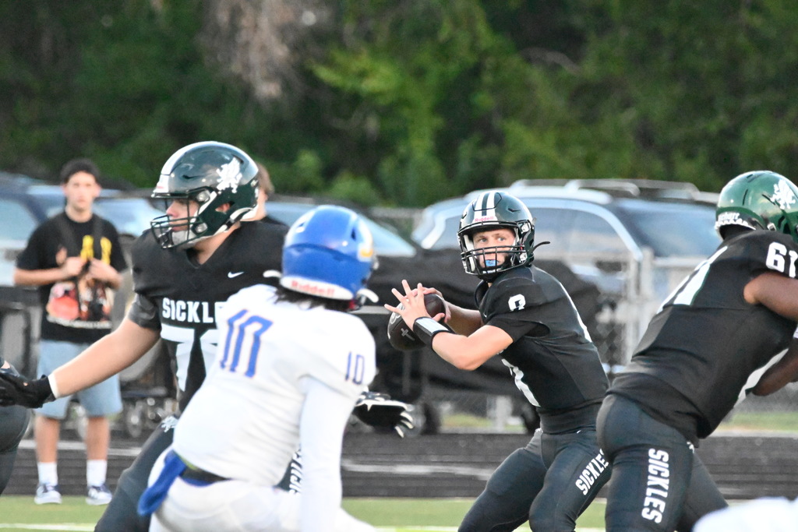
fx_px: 14964
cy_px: 266
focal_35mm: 675
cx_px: 399
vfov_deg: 2.0
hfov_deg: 3.1
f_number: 7.1
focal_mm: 450
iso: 32000
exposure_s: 1/2500
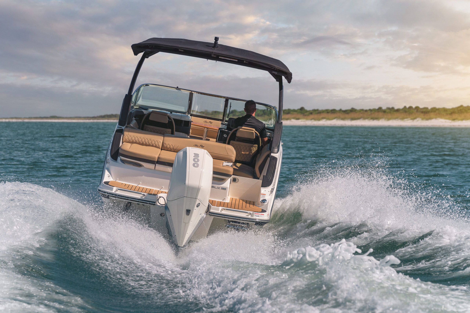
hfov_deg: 11.5
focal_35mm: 178
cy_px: 156
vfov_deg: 7.7
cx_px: 235
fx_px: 2324
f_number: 6.3
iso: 100
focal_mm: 178
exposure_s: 1/800
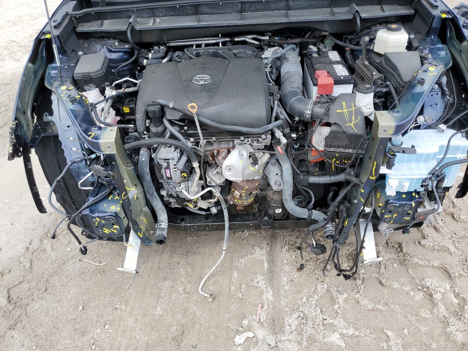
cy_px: 176
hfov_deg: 67.3
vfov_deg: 53.1
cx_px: 234
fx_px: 352
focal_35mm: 26
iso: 50
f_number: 1.5
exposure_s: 1/455
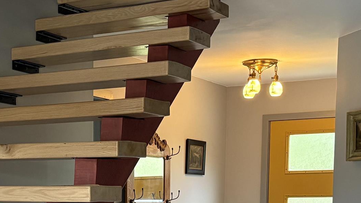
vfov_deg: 13.9
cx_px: 85
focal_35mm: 82
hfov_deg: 25.6
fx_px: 785
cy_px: 293
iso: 200
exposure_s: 1/60
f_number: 1.6
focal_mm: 5.96
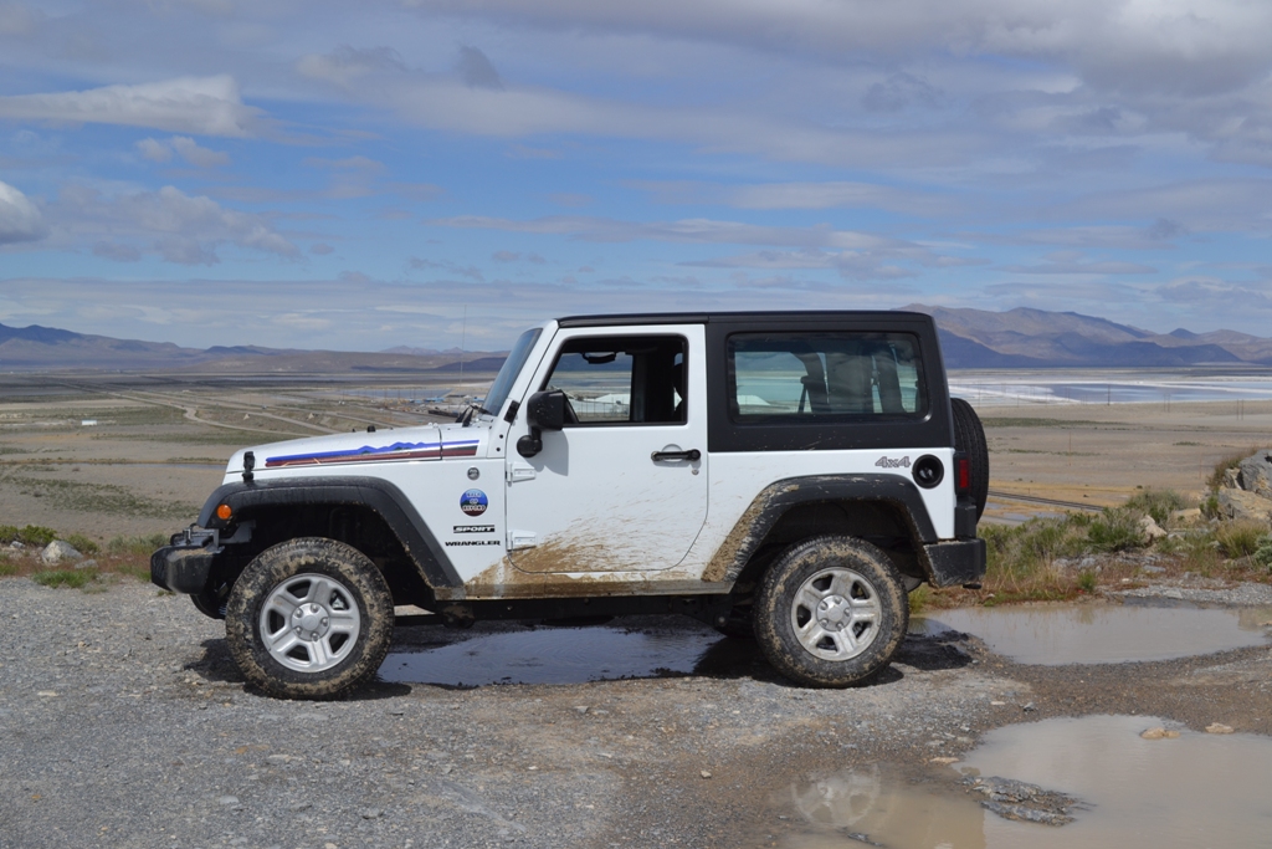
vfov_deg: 30.9
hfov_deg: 45.0
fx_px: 1537
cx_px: 636
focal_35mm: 44
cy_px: 424
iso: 100
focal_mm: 29
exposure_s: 1/400
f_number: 10
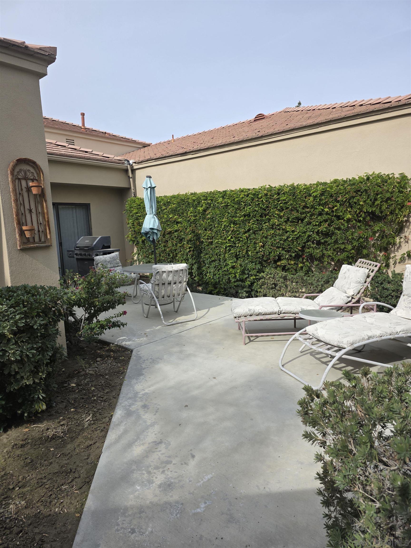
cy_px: 274
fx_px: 364
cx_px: 206
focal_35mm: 23
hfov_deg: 58.9
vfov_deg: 73.9
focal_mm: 6.3
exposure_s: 1/6574
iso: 80
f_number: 1.7
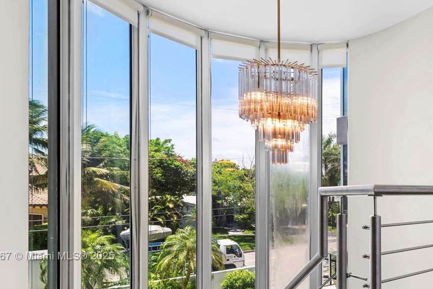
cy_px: 257
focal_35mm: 26
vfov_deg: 45.2
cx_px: 356
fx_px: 313
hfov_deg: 62.6
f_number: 8
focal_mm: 14
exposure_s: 1/60
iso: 100
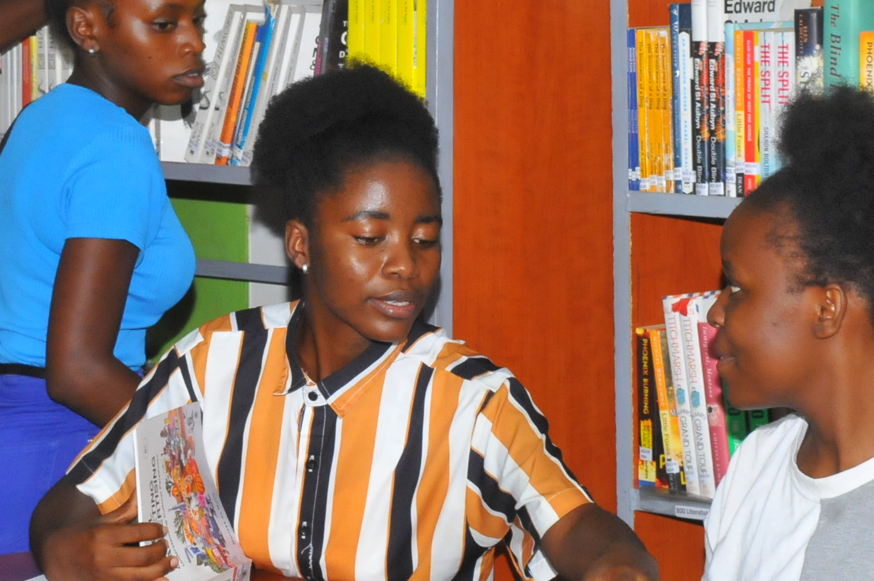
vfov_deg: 9.0
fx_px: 3686
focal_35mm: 152
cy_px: 181
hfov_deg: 13.5
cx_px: 255
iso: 1600
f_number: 11
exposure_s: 1/80
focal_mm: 48
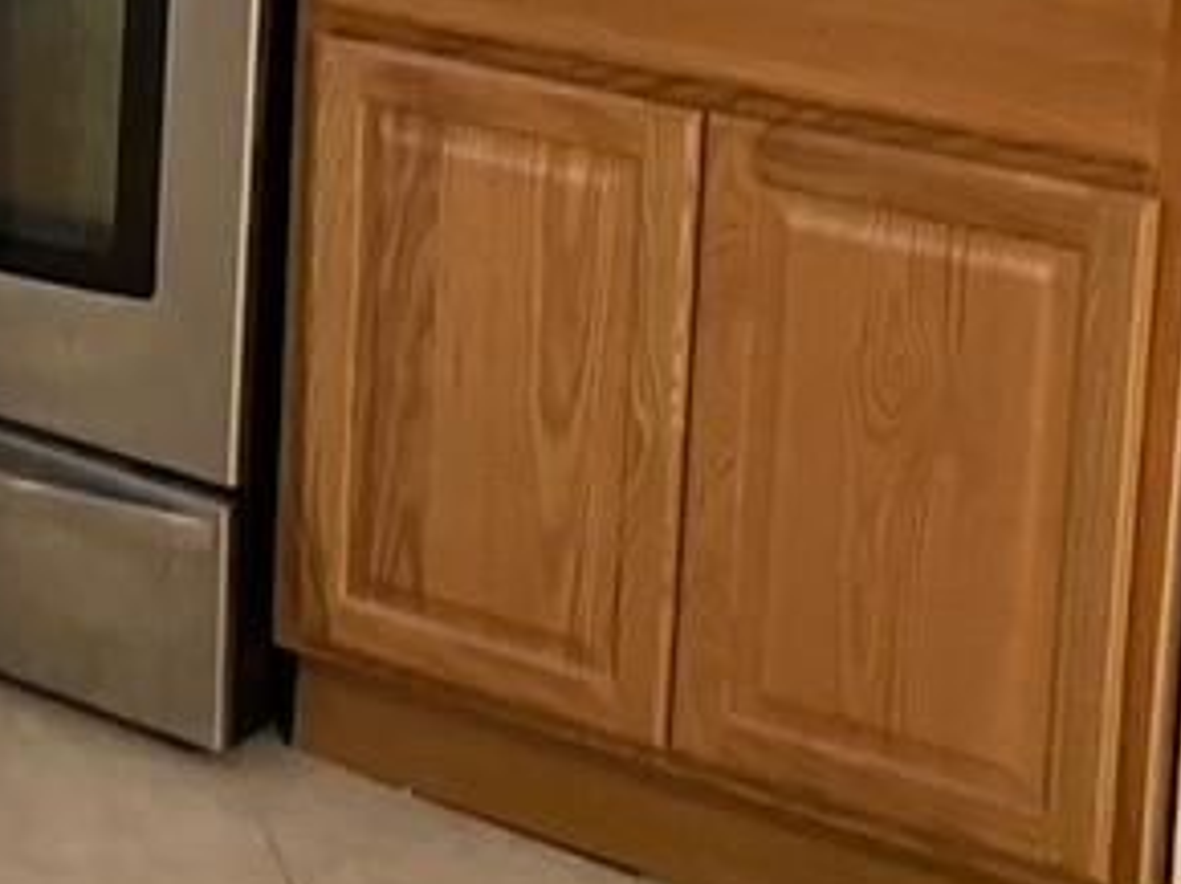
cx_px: -175
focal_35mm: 99
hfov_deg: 18.9
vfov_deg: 14.3
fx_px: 3375
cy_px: -297
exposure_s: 1/30
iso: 400
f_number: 1.8
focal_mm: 3.99
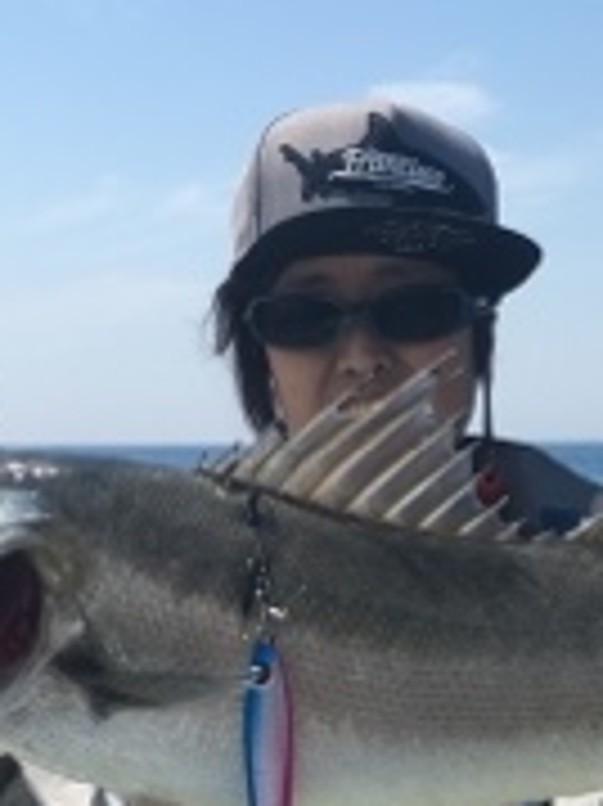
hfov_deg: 17.9
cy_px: 729
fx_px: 1884
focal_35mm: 81
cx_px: 529
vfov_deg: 23.5
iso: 25
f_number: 2.2
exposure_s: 1/1425
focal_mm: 4.15
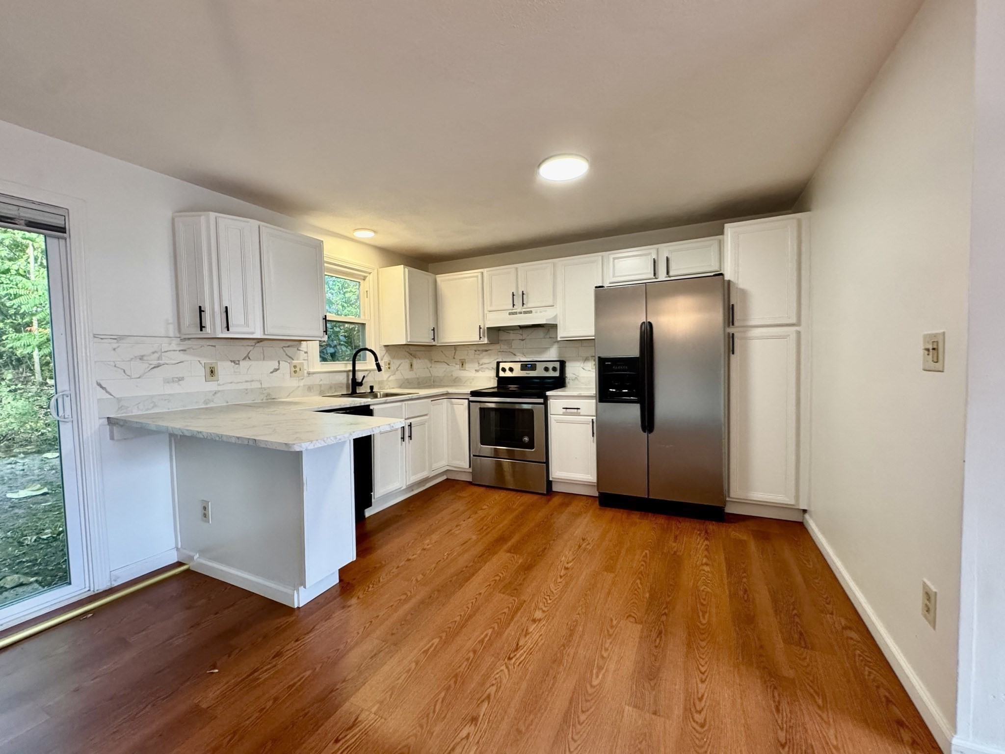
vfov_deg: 85.7
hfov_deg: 102.1
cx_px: 502
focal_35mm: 14
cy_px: 377
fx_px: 406
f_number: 2.2
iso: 250
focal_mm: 2.22
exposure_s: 1/120
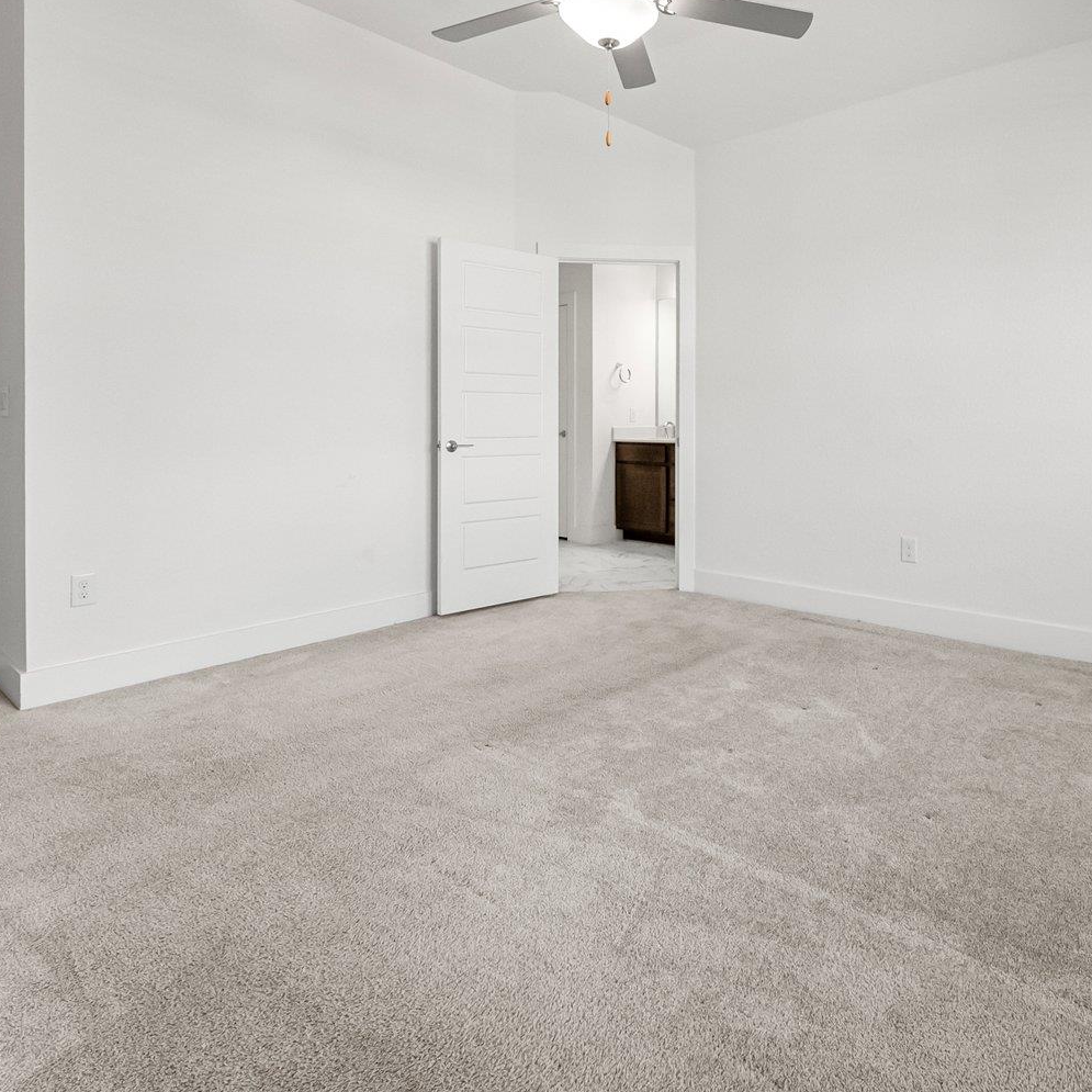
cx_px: 687
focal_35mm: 21
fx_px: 749
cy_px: 420
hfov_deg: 70.9
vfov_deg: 71.1
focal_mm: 12
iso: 1250
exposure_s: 1/8
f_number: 11
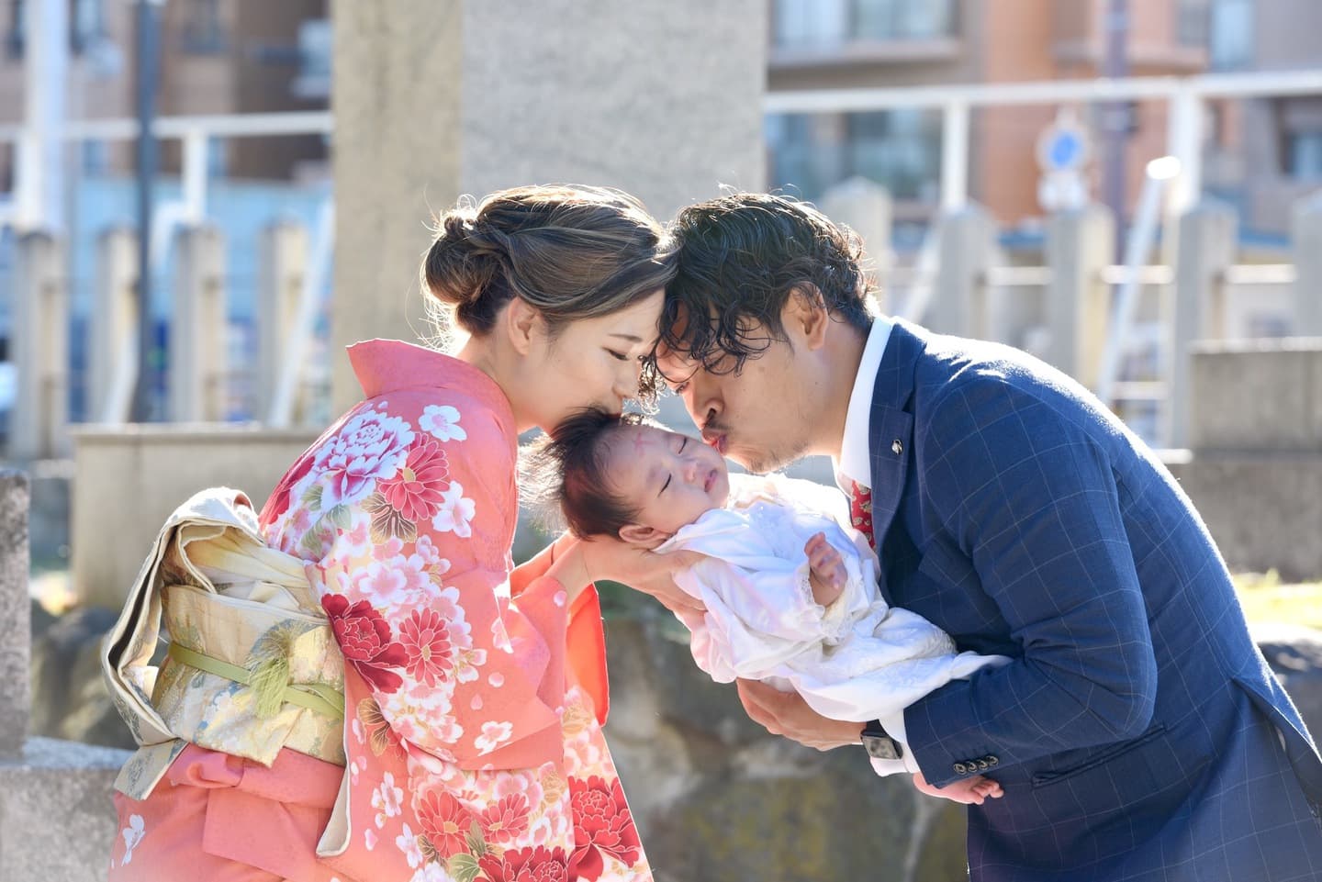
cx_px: 661
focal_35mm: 150
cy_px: 441
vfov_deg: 9.2
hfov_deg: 13.7
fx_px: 5510
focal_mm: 150
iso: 400
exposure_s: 1/250
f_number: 7.1
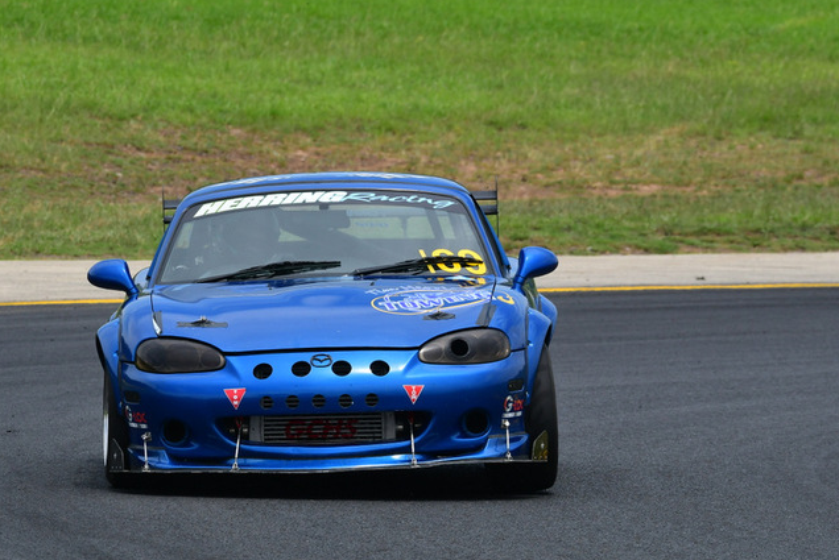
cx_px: 426
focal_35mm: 547
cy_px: 238
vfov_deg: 2.5
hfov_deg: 3.8
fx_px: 12756
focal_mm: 290
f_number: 11
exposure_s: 1/640
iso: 400
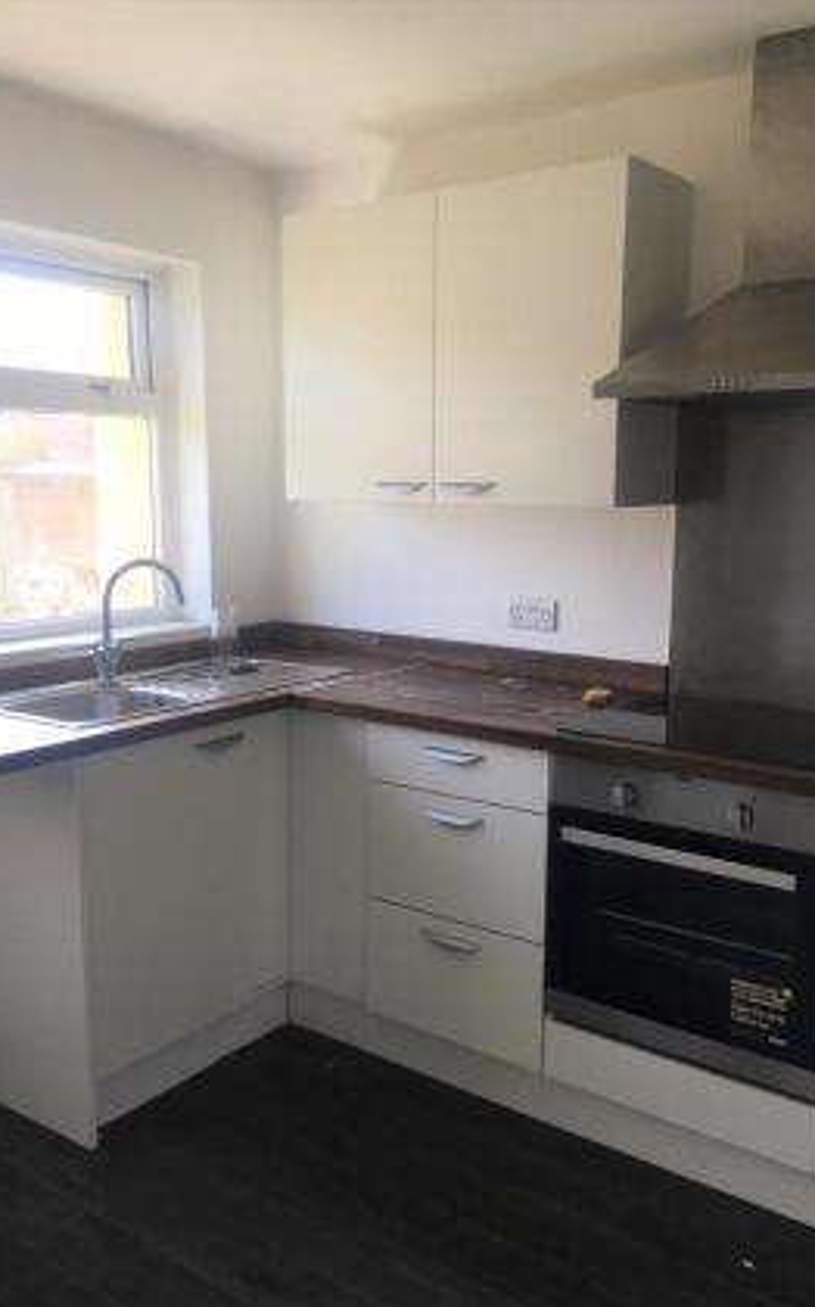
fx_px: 1139
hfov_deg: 39.4
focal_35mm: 32
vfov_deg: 59.7
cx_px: 395
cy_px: 677
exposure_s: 1/120
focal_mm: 4.15
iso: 25
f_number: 2.2
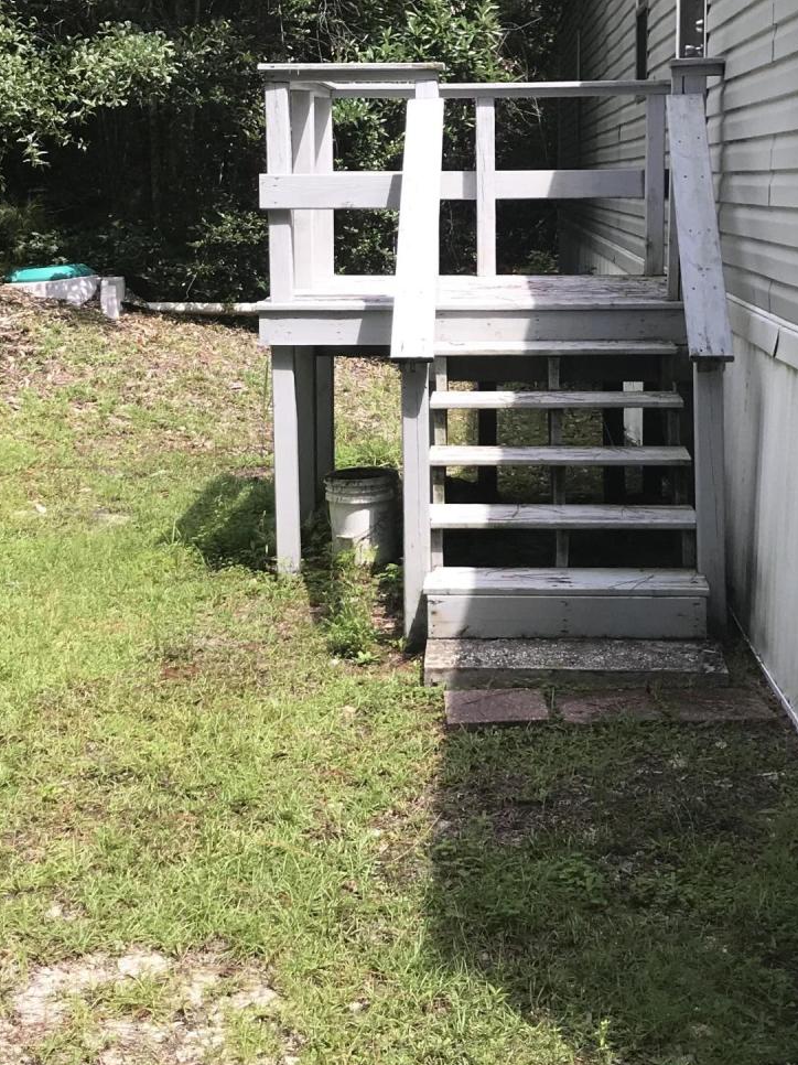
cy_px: 343
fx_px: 1784
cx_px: 413
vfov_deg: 32.9
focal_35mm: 58
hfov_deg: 25.2
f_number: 1.8
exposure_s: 1/958
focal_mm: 3.99
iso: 20
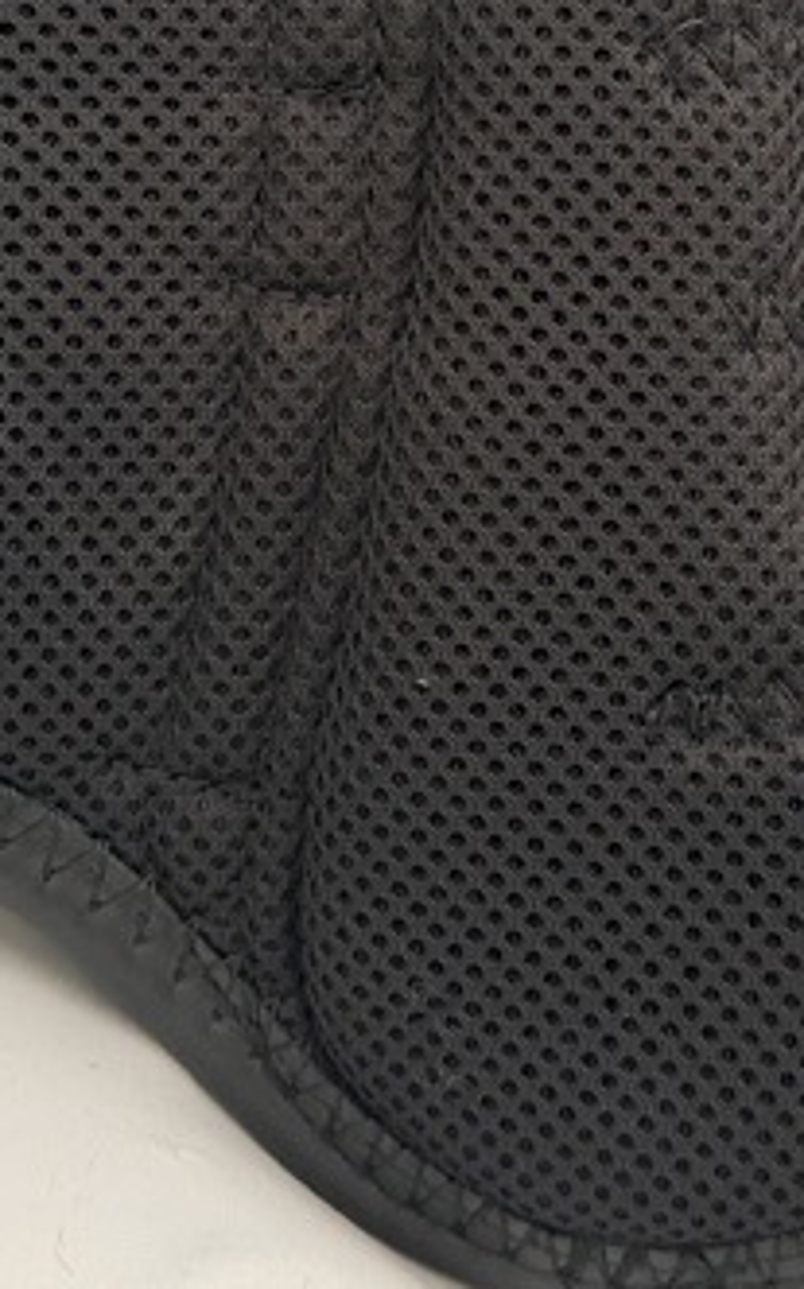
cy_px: 208
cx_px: 439
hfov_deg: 18.8
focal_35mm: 69
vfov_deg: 29.0
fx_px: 2423
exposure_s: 1/60
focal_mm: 6.76
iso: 800
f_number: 1.78
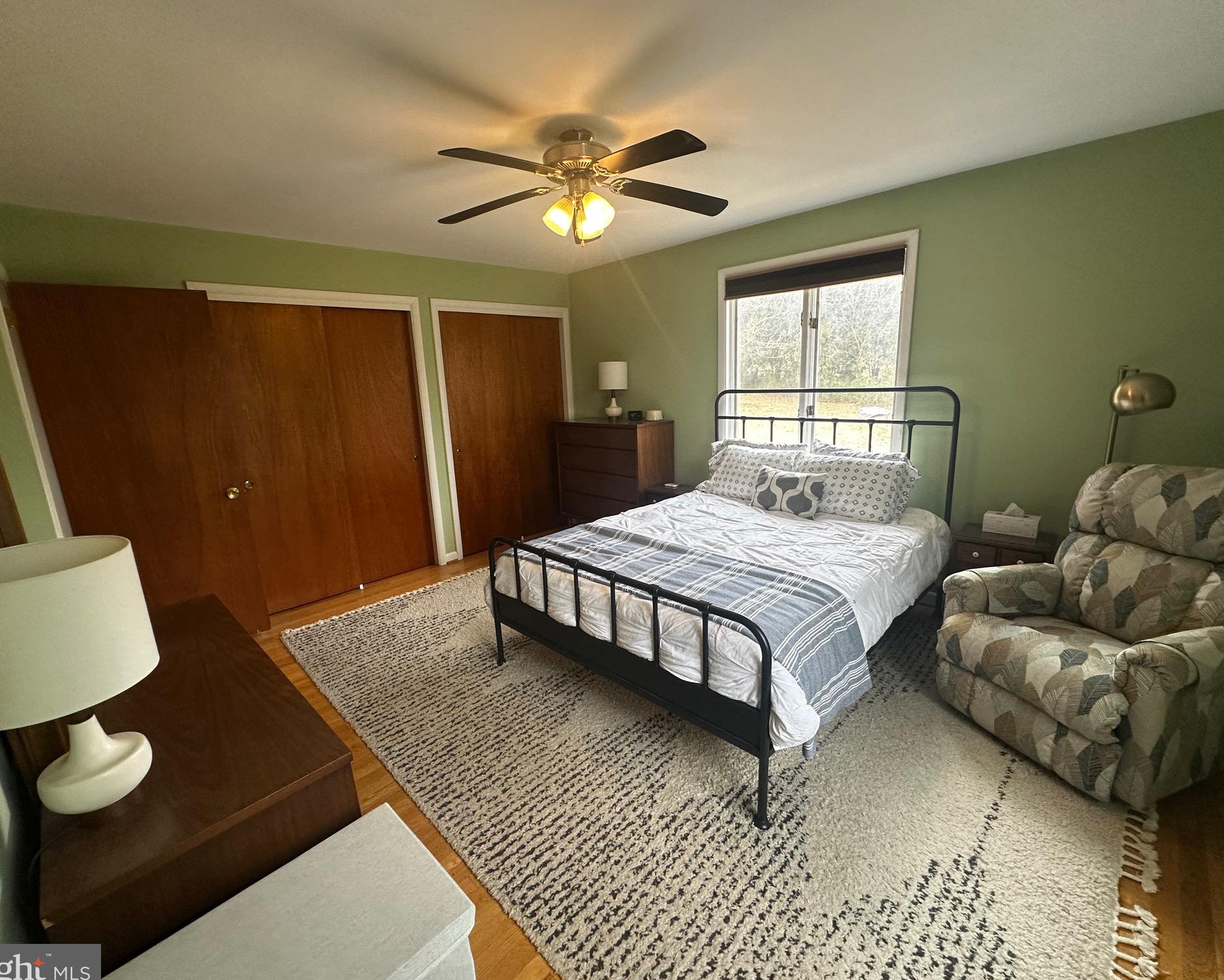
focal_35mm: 15
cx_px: 609
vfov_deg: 84.0
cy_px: 494
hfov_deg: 96.8
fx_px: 543
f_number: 2.2
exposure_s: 1/120
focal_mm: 2.22
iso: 200
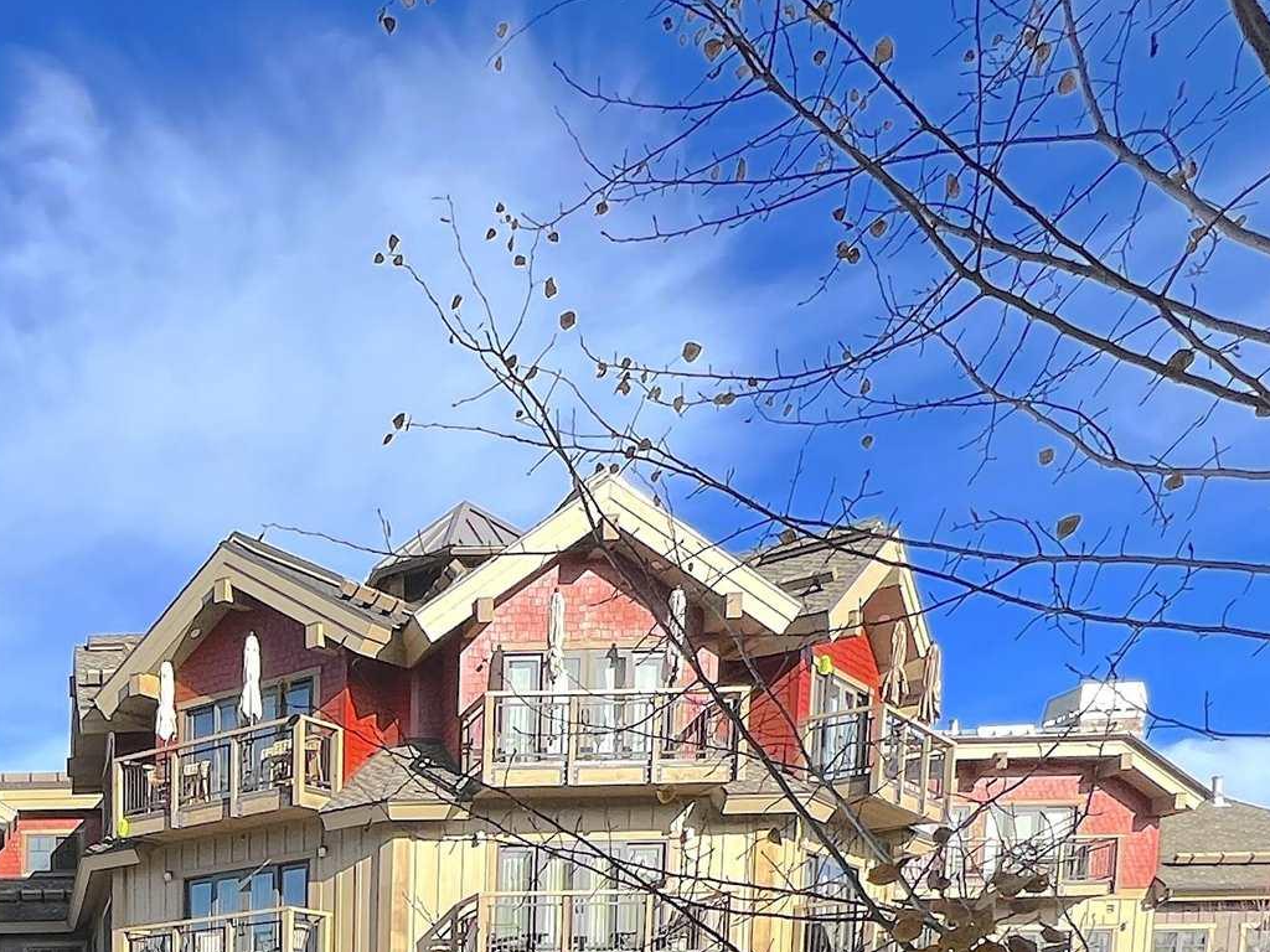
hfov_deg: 41.0
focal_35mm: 39
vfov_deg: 28.5
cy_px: 1305
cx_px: -35
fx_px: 1431
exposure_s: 1/1064
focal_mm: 1.57
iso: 32
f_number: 1.8
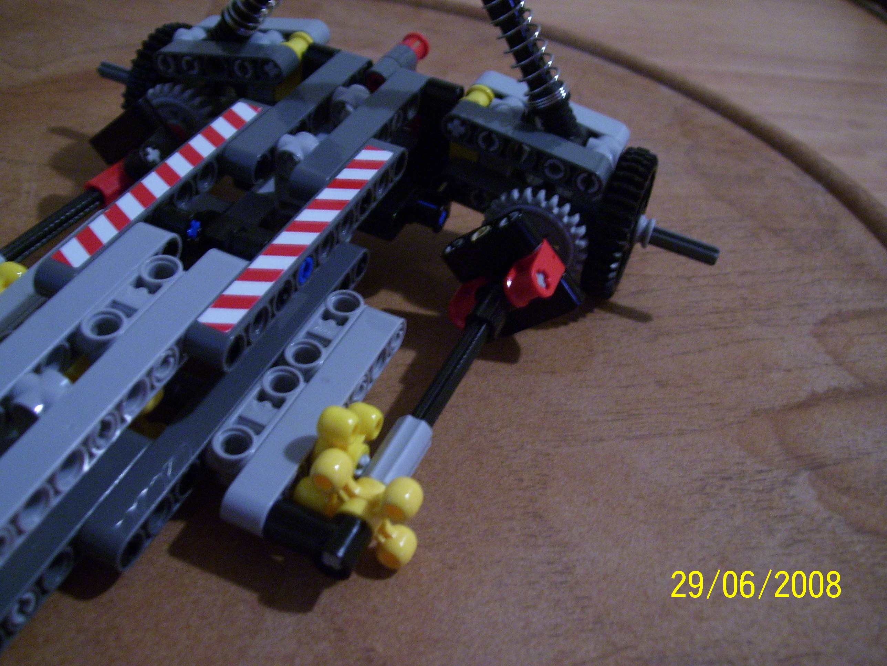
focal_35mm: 37
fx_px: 948
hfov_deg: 50.1
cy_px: 333
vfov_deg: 38.7
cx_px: 444
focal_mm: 6
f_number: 2.7
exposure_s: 1/8
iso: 160
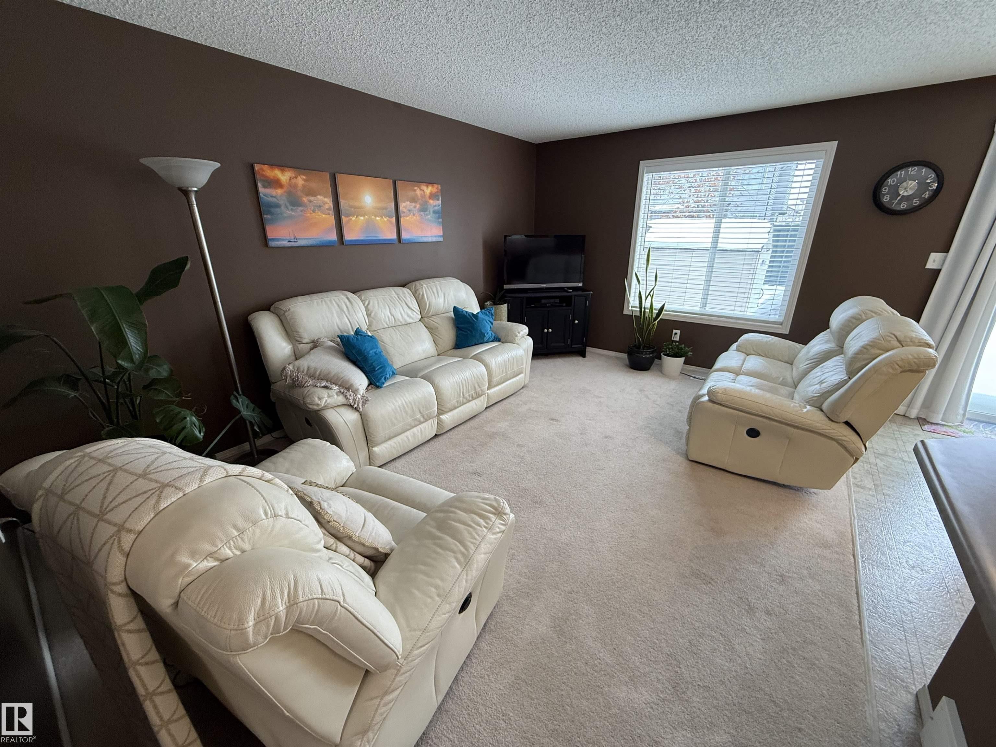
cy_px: 374
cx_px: 498
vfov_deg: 85.7
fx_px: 403
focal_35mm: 14
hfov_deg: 102.1
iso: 250
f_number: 2.2
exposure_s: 1/120
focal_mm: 2.22
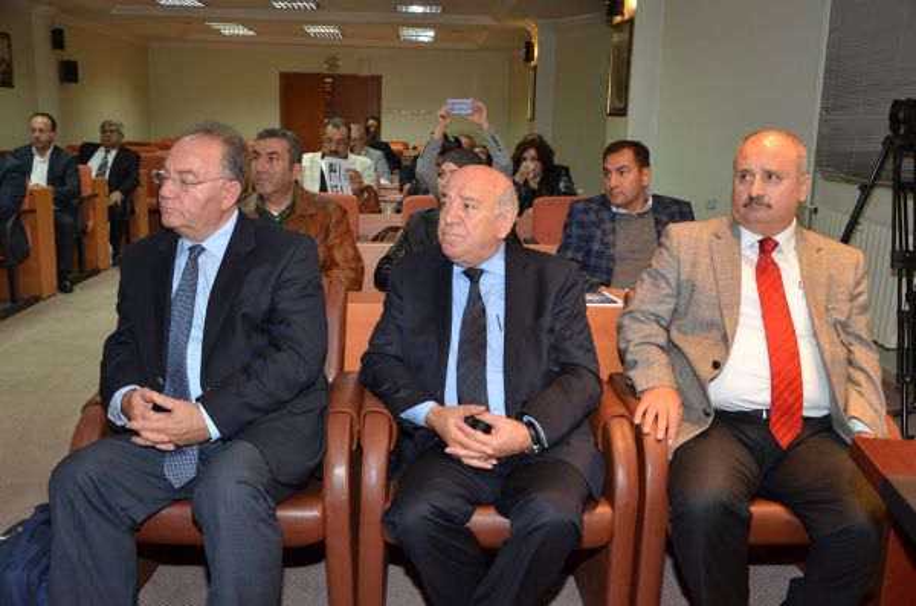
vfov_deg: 39.8
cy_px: 303
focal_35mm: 33
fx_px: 838
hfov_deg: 57.3
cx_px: 458
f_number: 4
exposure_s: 1/60
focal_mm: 22
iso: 800
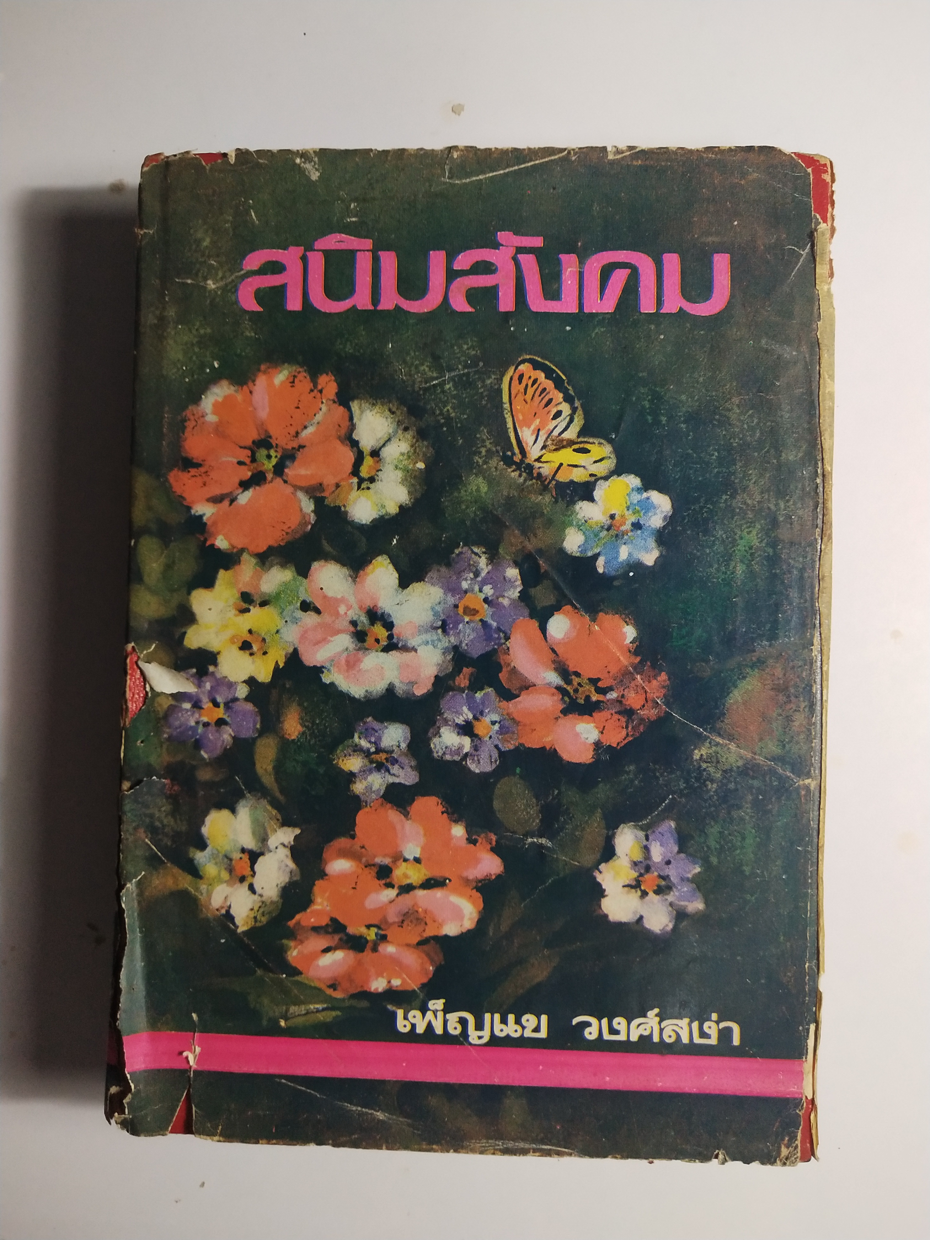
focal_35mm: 30
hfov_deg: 46.8
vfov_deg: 60.0
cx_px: 465
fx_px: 1075
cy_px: 620
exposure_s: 1/50
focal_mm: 3.95
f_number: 1.8
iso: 310
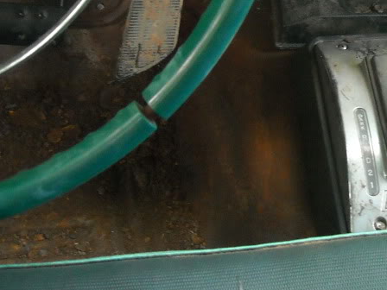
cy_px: 20
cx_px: 332
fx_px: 894
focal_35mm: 80
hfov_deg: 23.9
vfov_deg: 18.1
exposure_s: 1/60
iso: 322
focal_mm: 5.7
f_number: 2.8
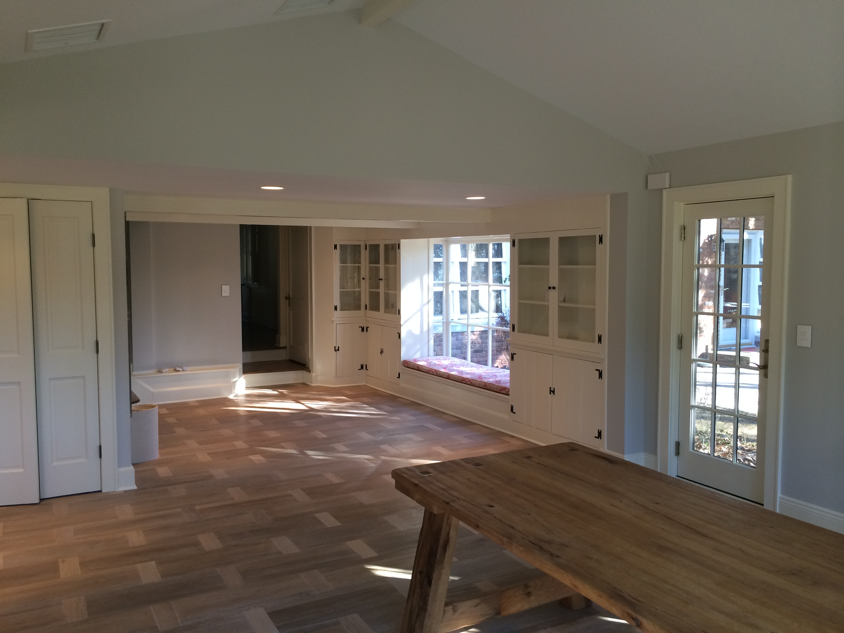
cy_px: 316
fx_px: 731
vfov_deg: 46.8
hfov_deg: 60.0
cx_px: 422
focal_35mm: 30
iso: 40
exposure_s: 1/30
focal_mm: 4.12
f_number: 2.2
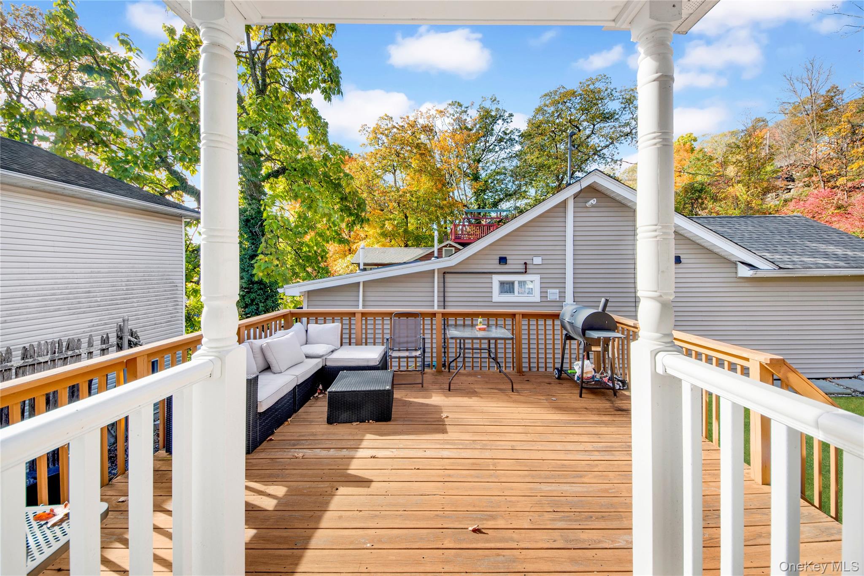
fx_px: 288
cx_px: 432
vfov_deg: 90.0
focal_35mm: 12
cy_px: 288
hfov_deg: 112.6
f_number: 8
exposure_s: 1/160
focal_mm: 8
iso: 100
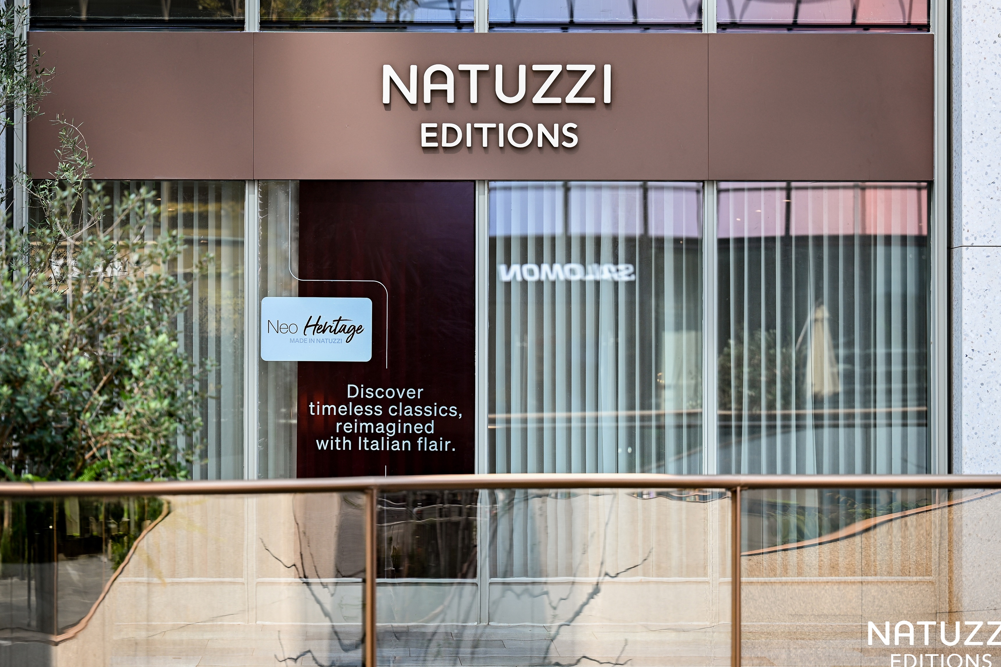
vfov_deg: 11.3
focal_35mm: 121
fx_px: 3364
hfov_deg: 16.9
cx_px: 453
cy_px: 313
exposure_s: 1/400
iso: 100
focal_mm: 103
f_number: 2.8
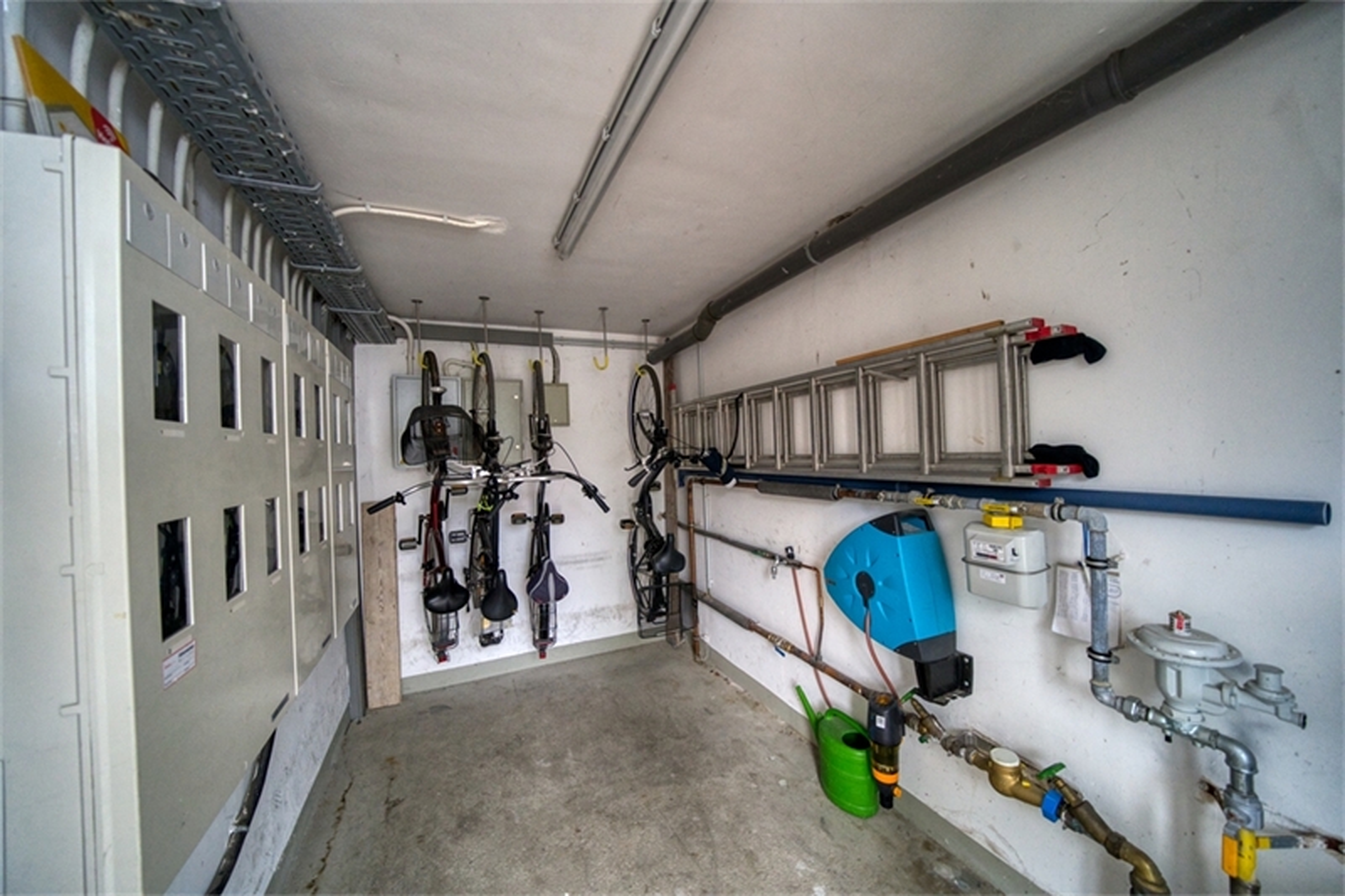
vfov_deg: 90.0
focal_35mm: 12
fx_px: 448
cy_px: 448
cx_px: 672
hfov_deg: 112.6
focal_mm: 12
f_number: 4
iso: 3200
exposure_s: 1/160
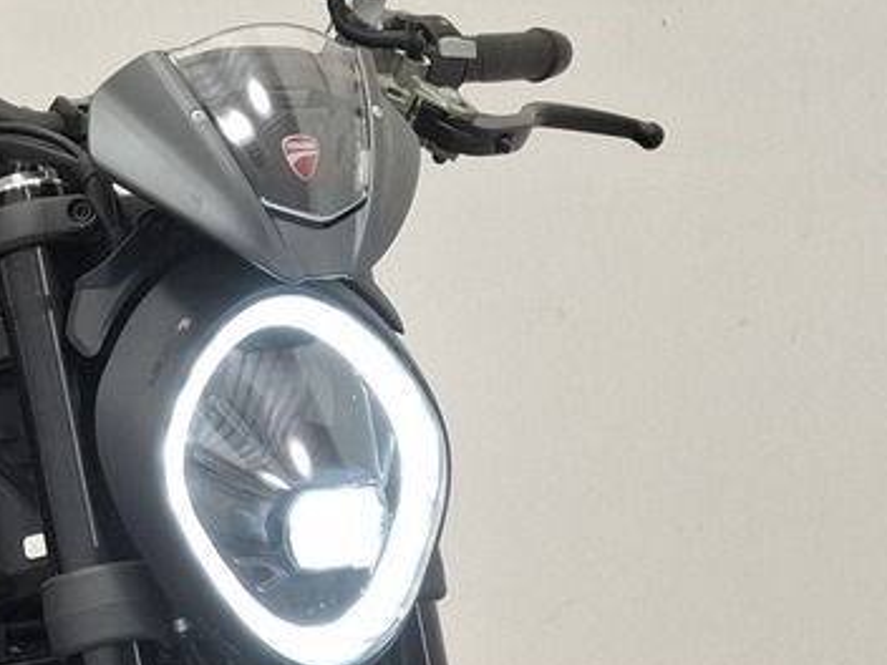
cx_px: 58
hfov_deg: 20.4
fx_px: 2409
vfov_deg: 14.8
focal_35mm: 94
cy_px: 929
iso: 125
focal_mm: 5.54
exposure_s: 1/100
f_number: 1.8
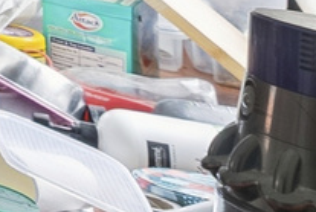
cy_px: -338
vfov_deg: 10.5
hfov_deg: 8.6
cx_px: -898
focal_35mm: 108
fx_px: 950
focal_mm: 14
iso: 500
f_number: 6.3
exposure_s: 1/25
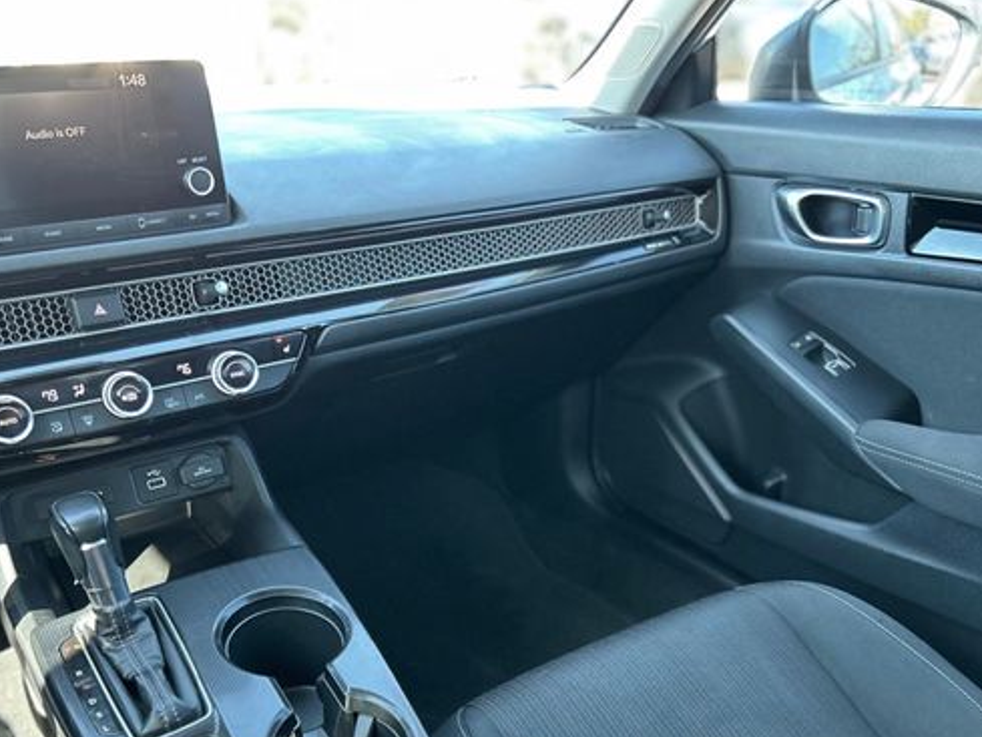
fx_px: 965
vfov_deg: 41.4
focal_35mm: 34
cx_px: 514
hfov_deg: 53.9
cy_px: 470
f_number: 1.5
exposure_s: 1/60
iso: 320
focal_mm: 5.7
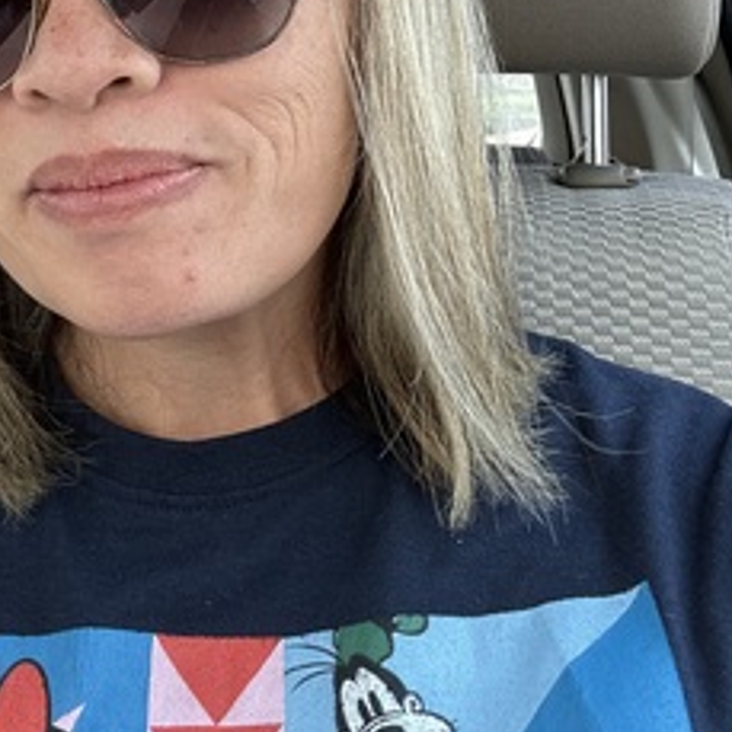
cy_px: 86
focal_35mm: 58
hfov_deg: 29.2
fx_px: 1388
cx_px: 213
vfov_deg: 28.5
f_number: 1.9
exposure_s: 1/121
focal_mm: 2.69
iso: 50
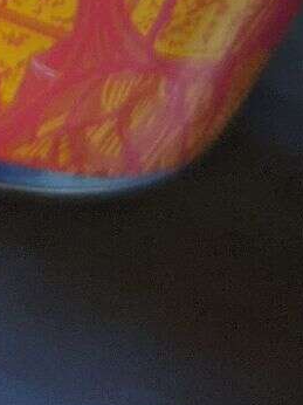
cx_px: 213
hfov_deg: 9.3
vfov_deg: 10.0
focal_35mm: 160
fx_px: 1870
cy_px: -708
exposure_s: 1/23.8
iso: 141
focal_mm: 4.38
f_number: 1.73
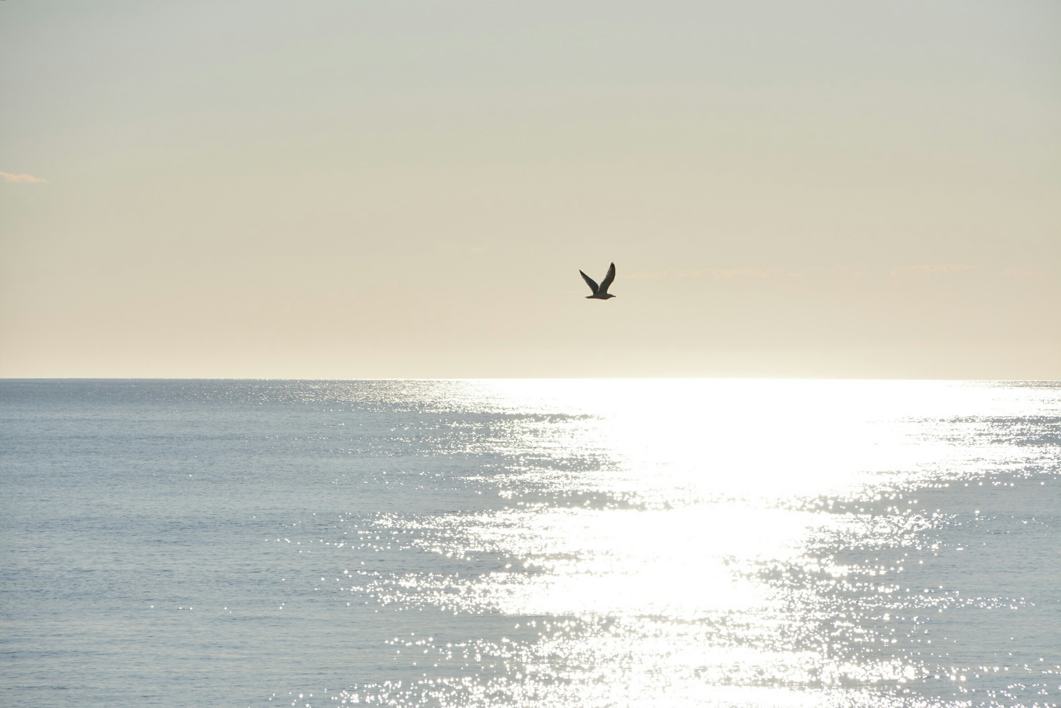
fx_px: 5968
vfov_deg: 6.8
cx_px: 530
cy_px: 354
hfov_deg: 10.2
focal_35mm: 202
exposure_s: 1/1600
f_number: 9
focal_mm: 135
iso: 200
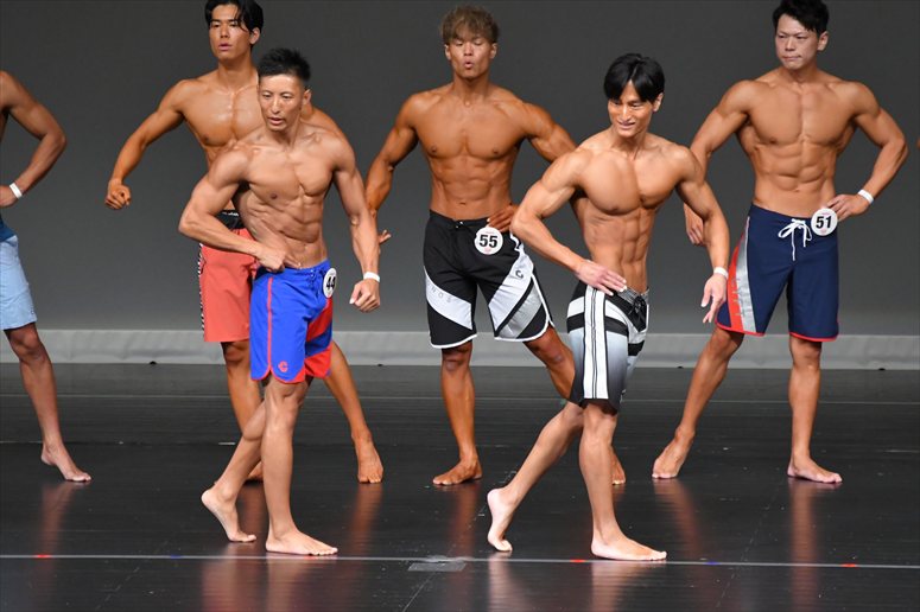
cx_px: 460
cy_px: 306
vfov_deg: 4.0
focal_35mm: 345
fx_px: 8812
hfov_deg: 6.0
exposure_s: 1/400
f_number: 5.6
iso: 4000
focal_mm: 230
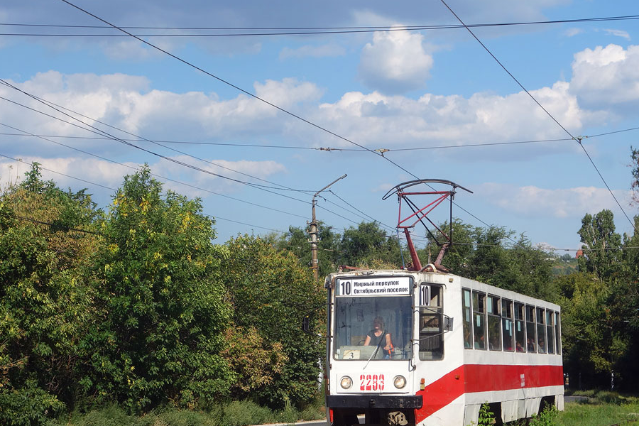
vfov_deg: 17.9
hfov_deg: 26.6
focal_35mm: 76
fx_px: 1349
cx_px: 349
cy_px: 253
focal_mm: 21.29
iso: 125
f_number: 6.3
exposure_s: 1/500
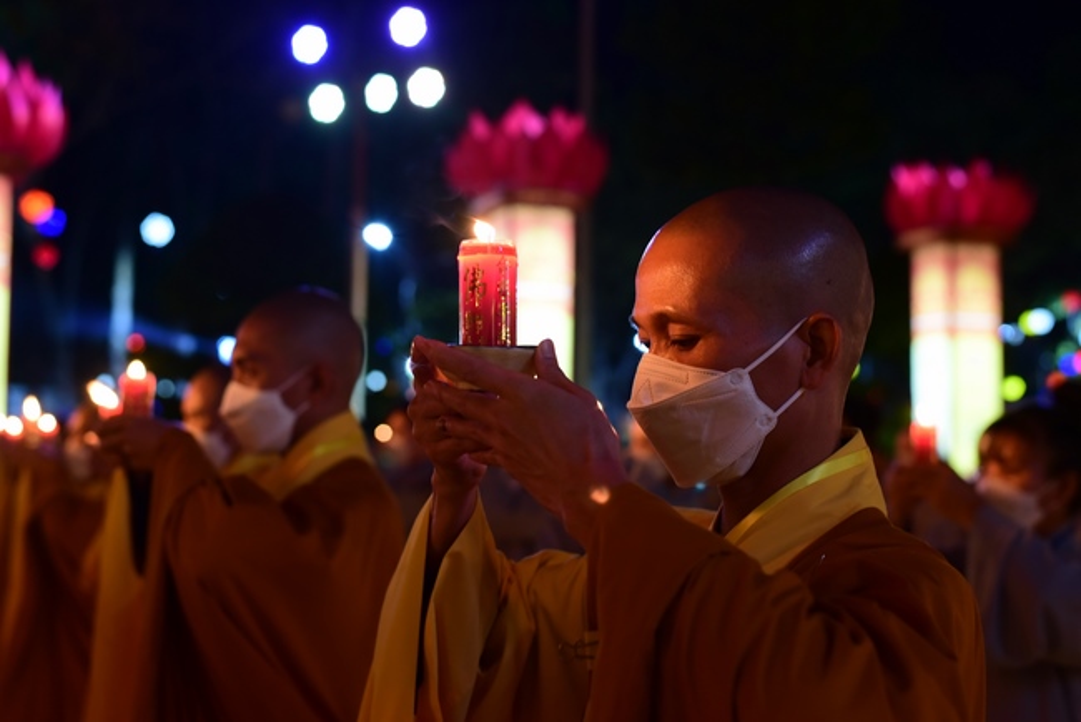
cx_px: 540
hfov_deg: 39.6
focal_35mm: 50
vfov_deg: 27.0
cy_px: 361
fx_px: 1502
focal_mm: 50
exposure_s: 1/20
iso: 1000
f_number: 3.2
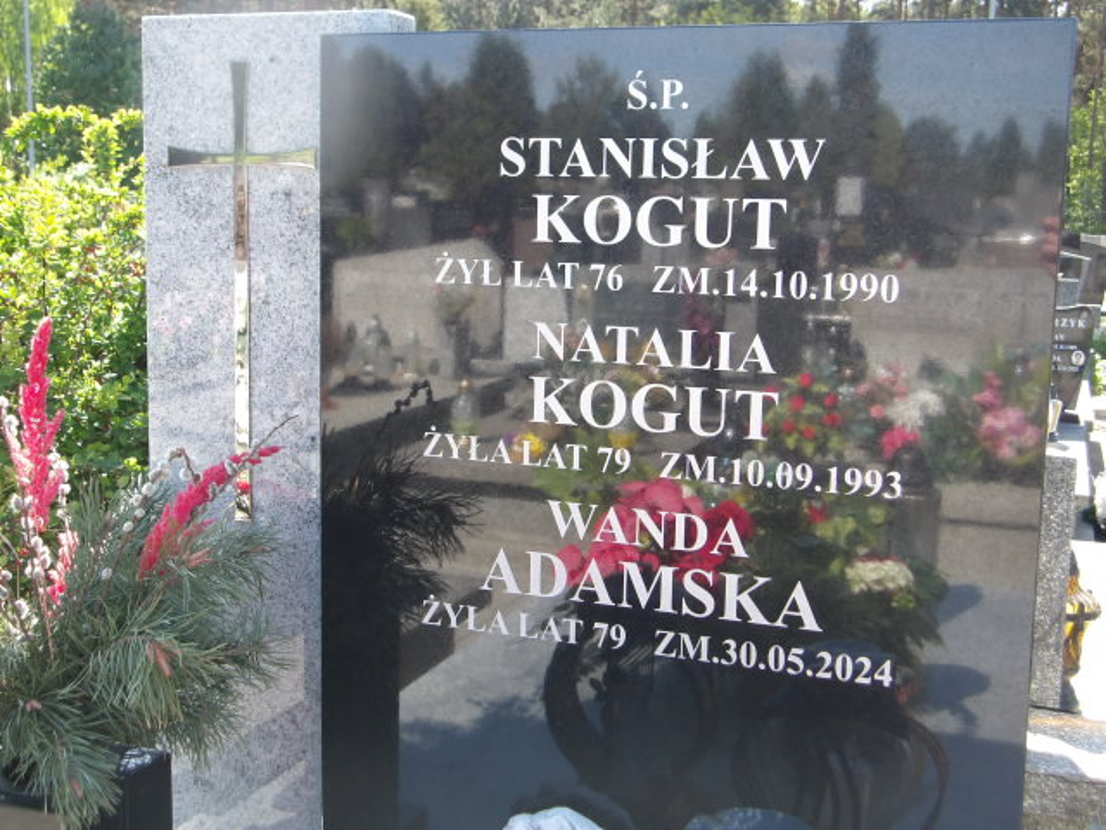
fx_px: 1342
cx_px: 553
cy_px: 415
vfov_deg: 34.3
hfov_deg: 44.8
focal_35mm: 42
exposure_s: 1/114
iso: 100
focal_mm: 7.6
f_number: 3.7
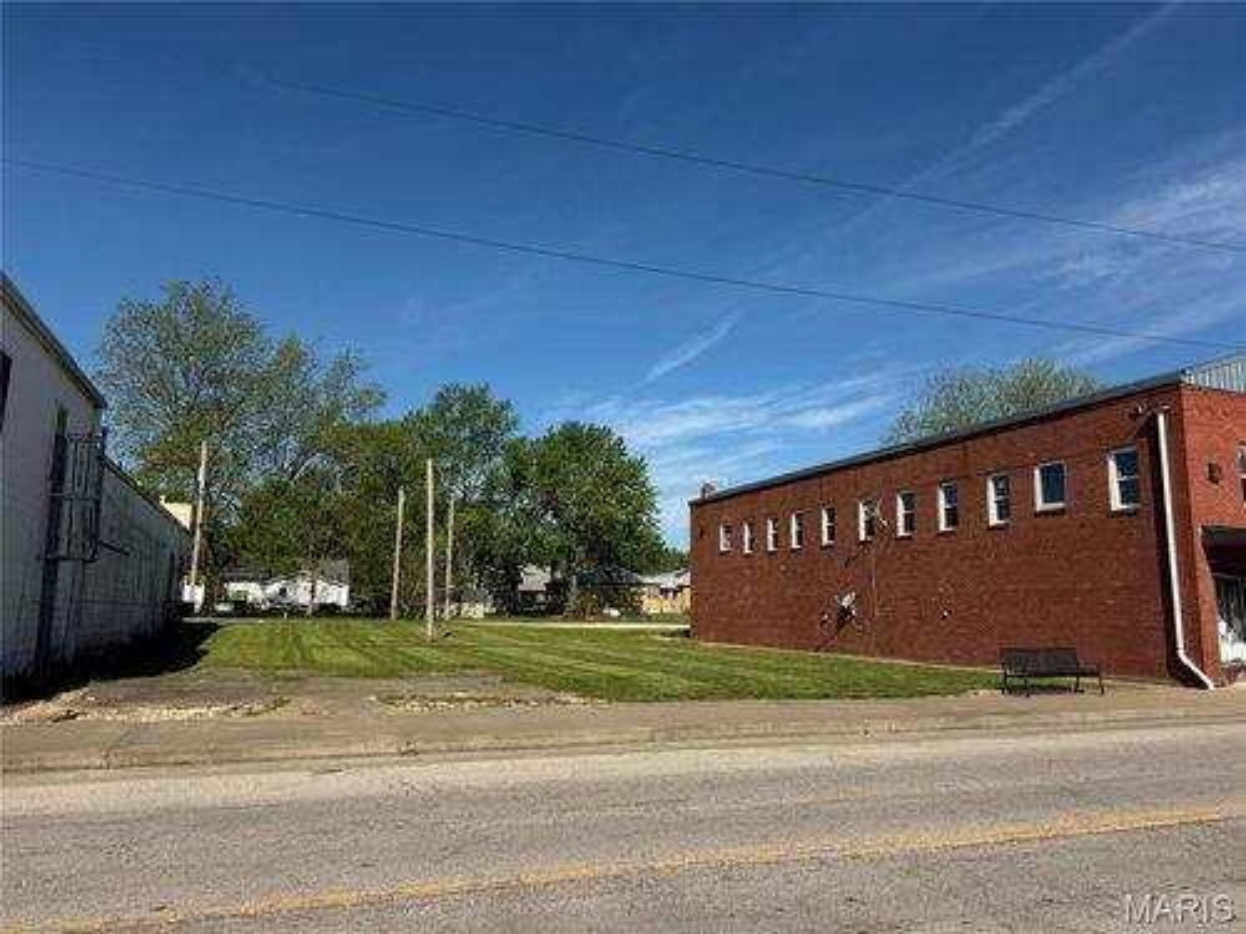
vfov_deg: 56.8
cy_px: 467
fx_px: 864
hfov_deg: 71.6
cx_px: 623
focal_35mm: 24
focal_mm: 6.76
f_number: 1.78
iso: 80
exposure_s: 1/5814
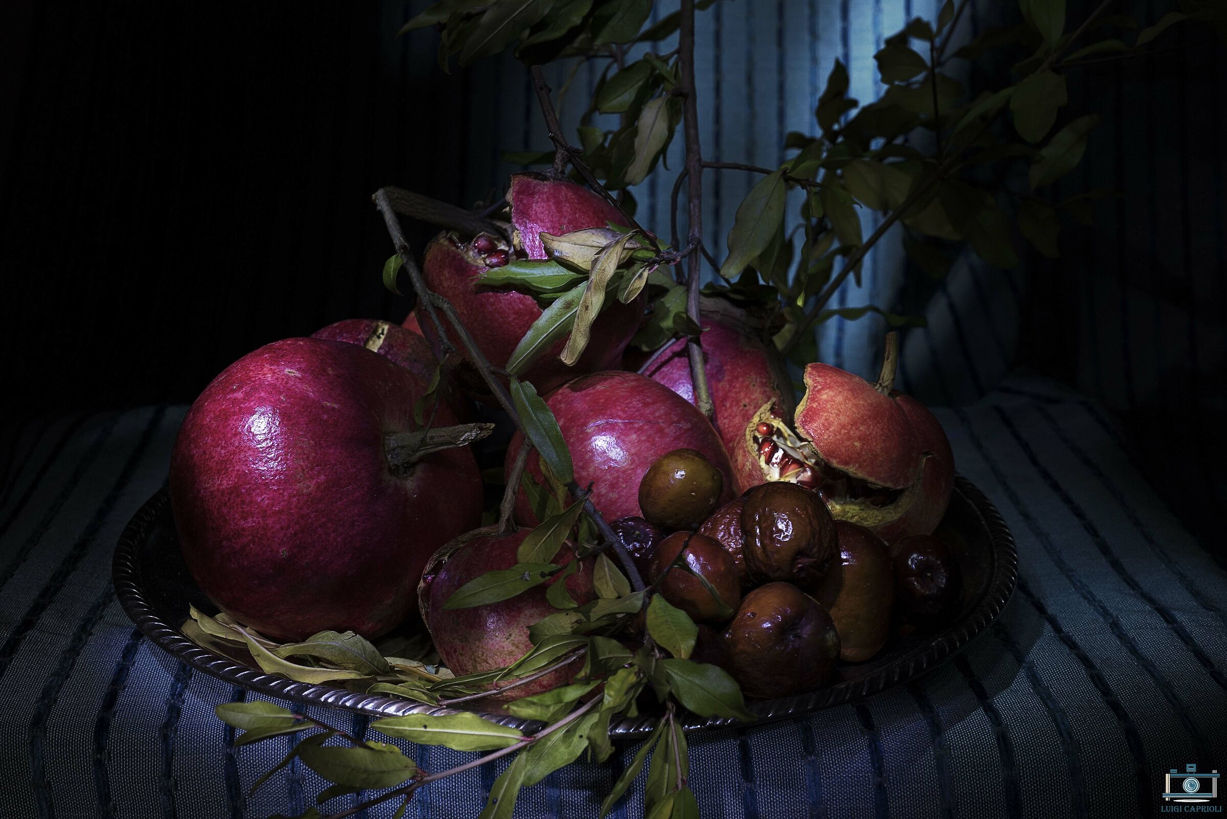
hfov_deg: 39.6
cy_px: 410
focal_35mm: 50
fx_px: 1705
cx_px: 614
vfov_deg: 27.0
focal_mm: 50
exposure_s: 20
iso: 100
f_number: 13
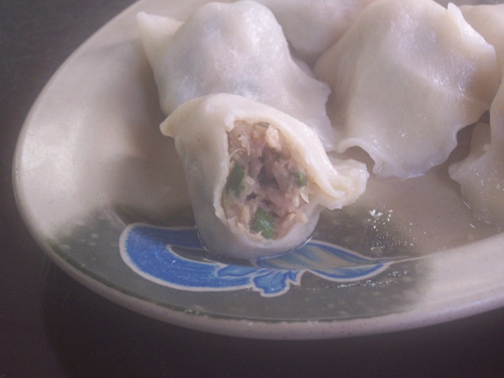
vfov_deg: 14.1
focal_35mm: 105
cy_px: 189
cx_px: 252
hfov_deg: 18.7
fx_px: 1529
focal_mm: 17.5
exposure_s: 1/15
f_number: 3.2
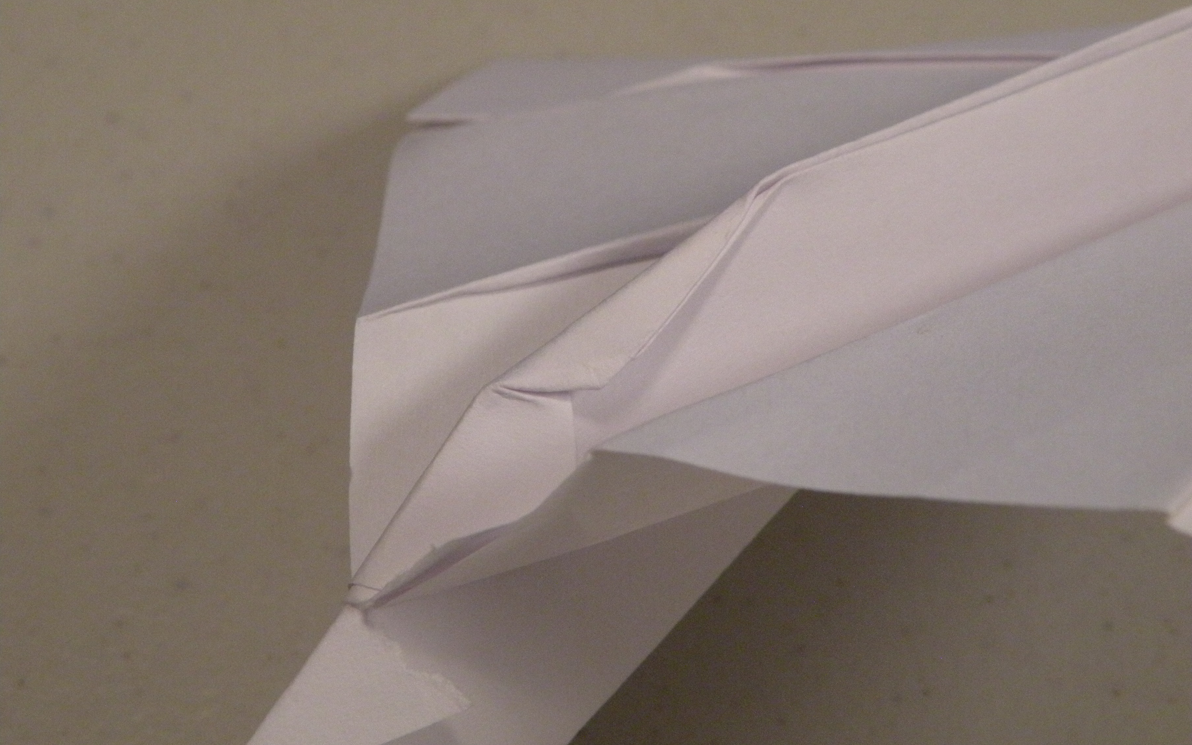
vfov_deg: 13.2
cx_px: 595
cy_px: 346
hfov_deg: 21.0
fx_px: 3216
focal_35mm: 99
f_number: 4
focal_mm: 16.4
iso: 400
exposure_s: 1/57
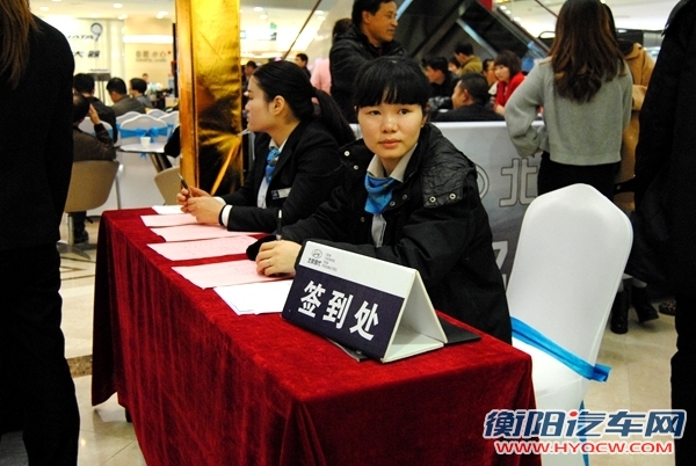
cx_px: 348
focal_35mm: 39
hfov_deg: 49.5
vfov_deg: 34.3
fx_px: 755
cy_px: 233
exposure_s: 1/80
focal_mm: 26
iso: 1600
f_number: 4.5
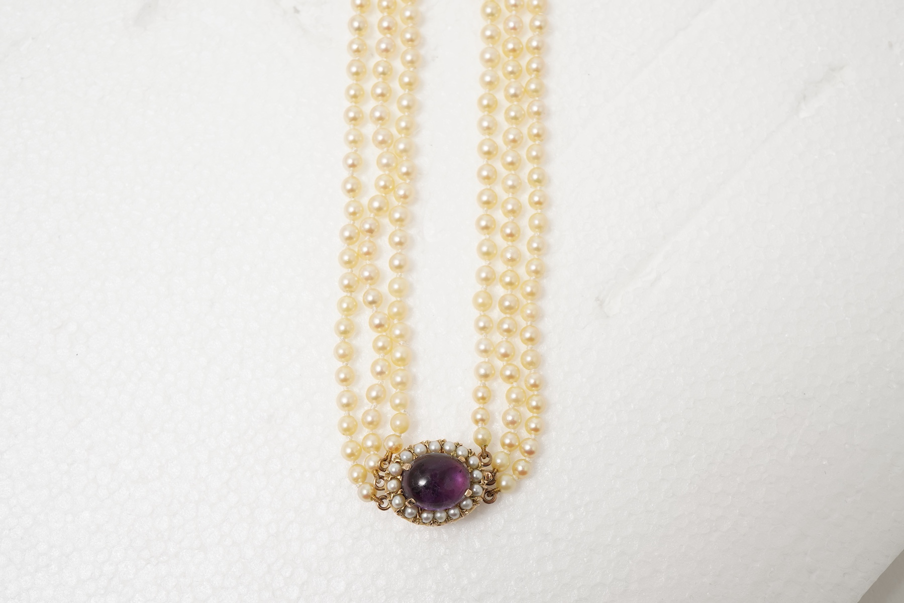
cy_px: 302
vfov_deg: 29.9
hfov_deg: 43.6
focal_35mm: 45
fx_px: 1130
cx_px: 452
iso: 250
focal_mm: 30
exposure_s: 1/125
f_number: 20
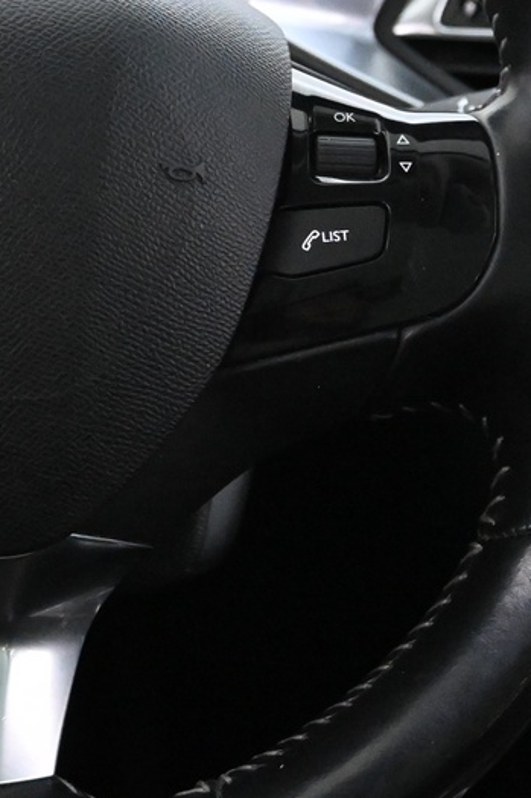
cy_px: 254
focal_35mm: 102
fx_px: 2258
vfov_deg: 19.9
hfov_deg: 13.1
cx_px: -111
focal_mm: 22
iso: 6400
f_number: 4
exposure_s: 1/40
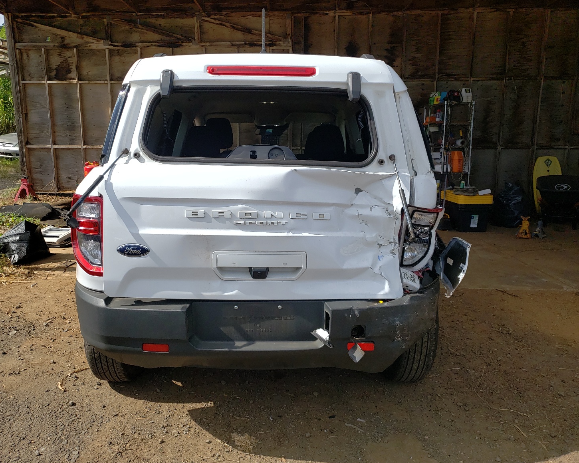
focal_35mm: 28
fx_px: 480
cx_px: 260
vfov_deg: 51.5
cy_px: 231
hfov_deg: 62.1
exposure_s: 1/3333
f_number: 1.5
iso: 50
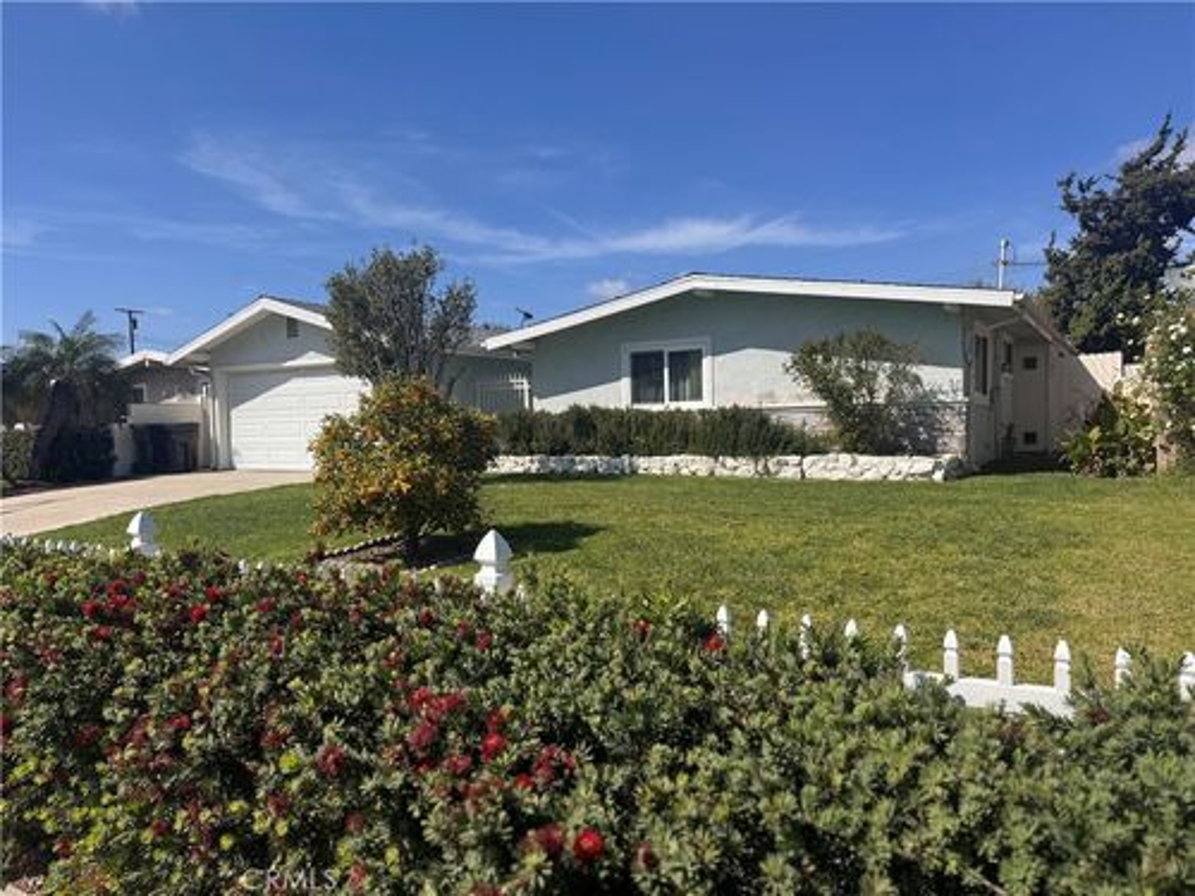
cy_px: 448
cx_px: 598
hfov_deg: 71.6
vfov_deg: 56.8
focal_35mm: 24
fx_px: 829
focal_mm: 6.76
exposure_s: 1/6410
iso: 80
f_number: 1.78
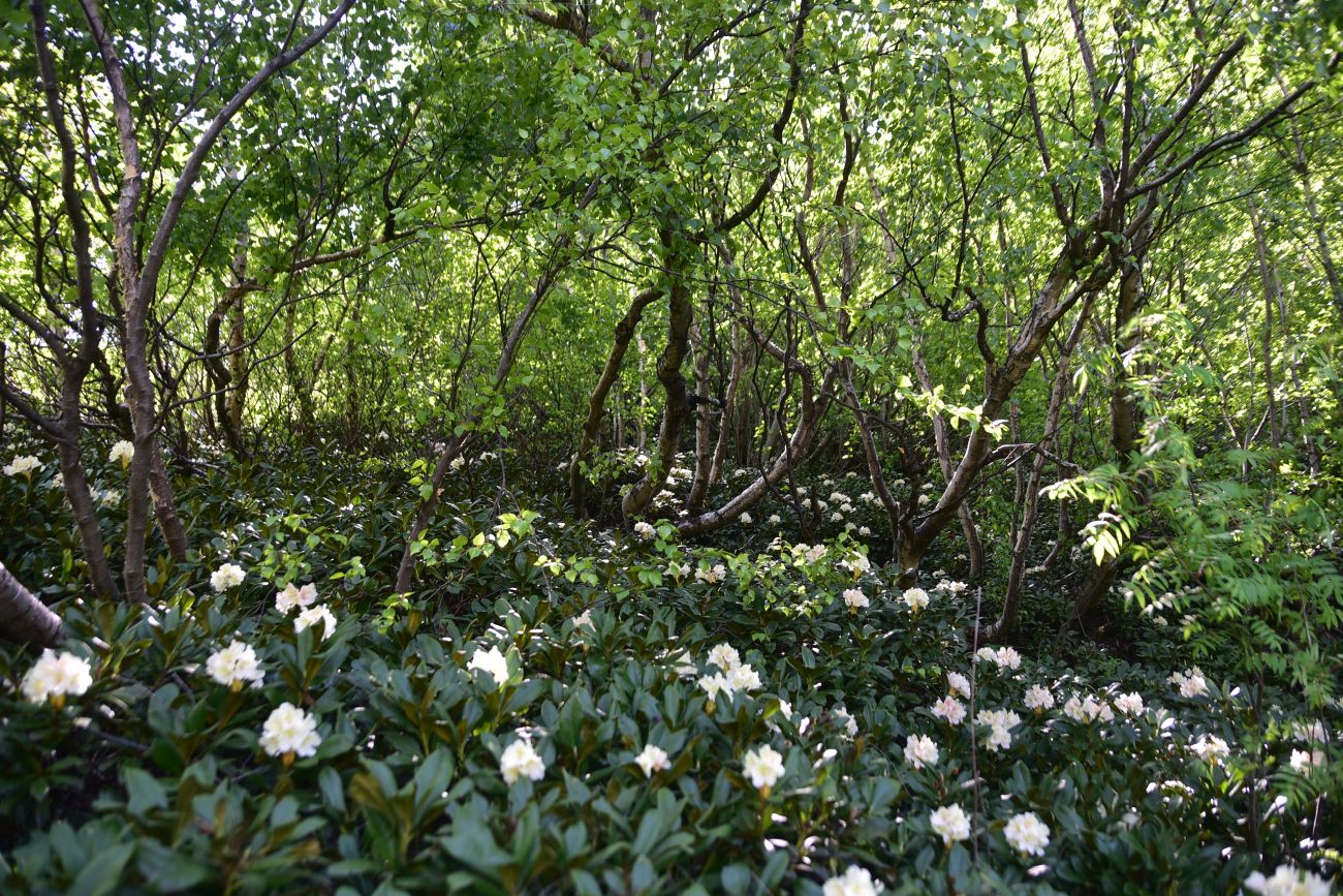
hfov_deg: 39.6
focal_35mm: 50
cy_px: 448
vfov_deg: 27.0
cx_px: 672
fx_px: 1865
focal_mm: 50
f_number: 3.2
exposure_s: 1/125
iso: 125
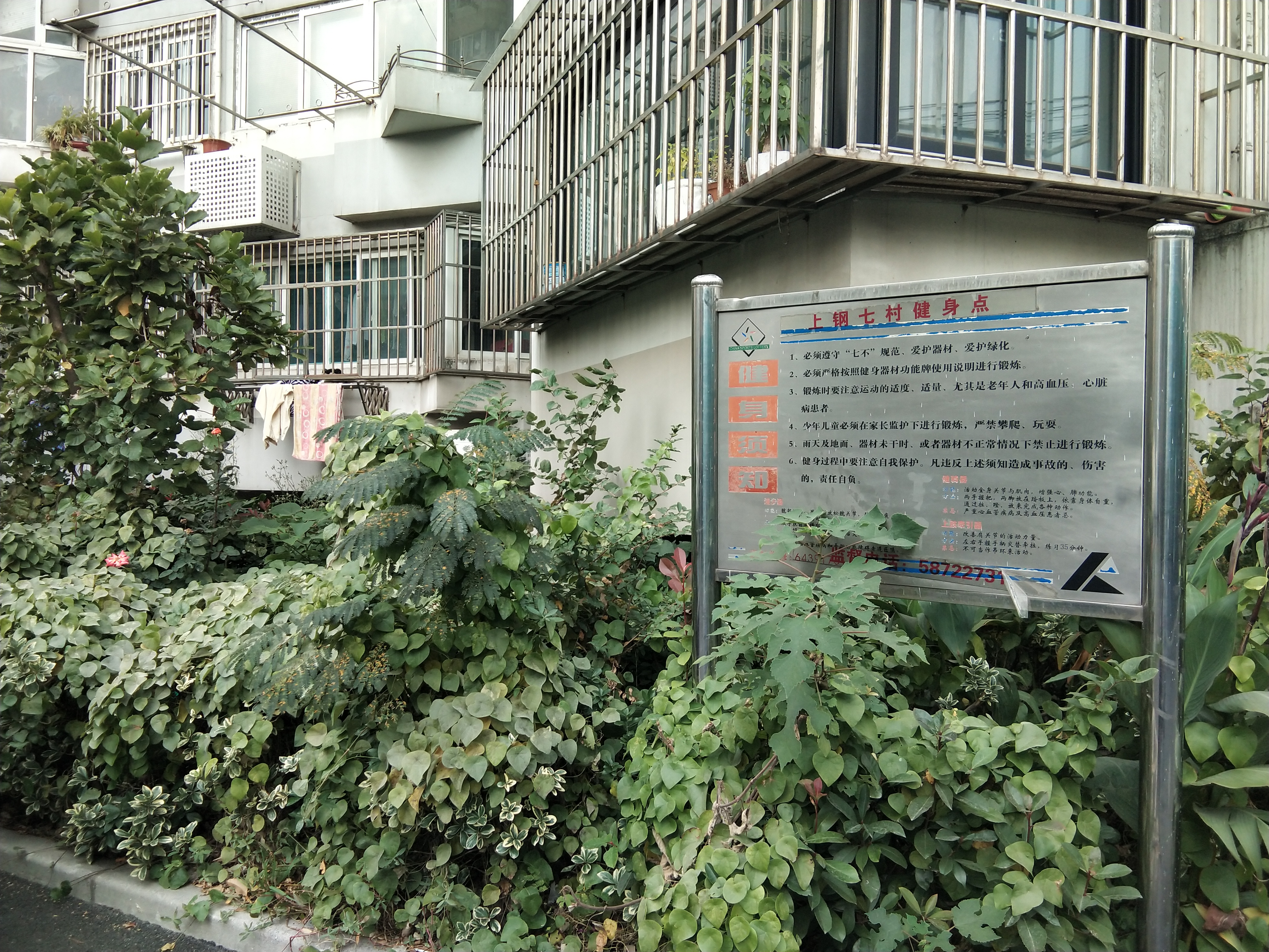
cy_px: 476
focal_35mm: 31
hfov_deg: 58.4
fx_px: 1136
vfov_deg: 45.4
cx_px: 634
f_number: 2.2
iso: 50
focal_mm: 3.69
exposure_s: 1/257
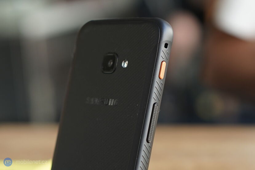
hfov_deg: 36.3
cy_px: 85
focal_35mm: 55
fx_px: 389
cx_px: 128
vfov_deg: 24.6
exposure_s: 1/125
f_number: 3.2
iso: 320
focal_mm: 55
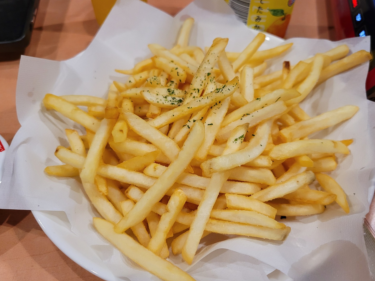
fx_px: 303
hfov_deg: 63.5
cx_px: 189
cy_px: 149
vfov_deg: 49.7
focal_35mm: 28
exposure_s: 1/40
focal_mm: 5.4
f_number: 1.8
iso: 320
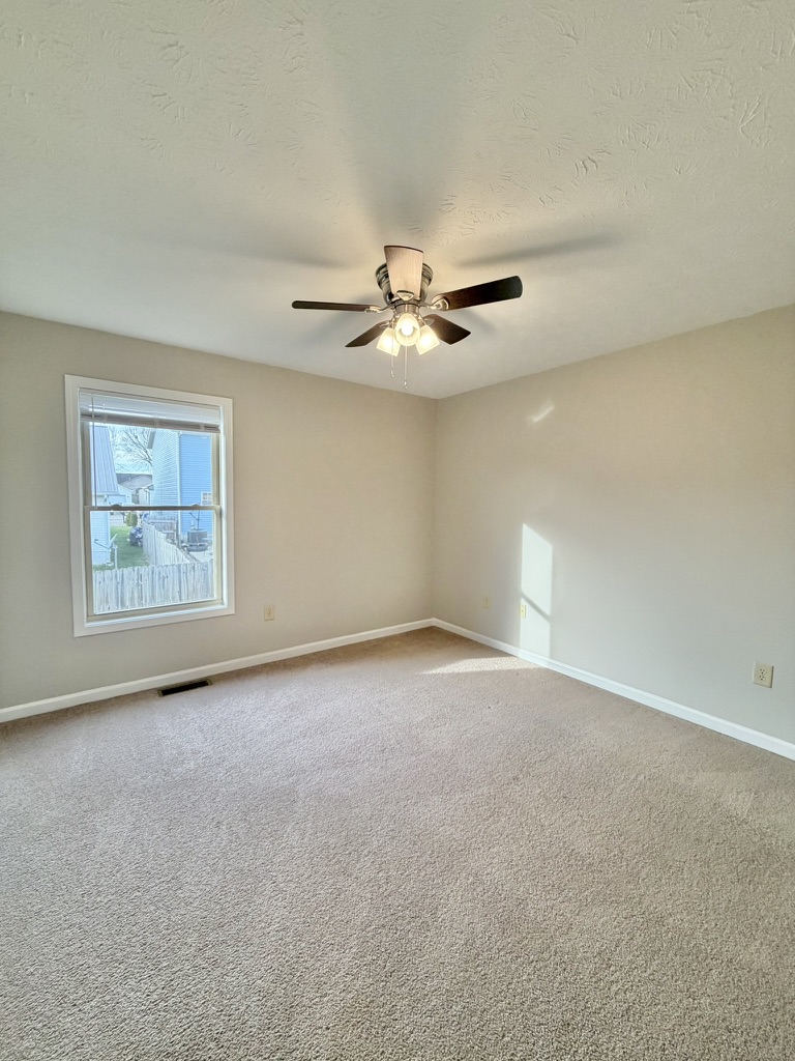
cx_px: 398
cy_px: 530
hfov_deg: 85.7
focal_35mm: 14
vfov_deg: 102.1
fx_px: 429
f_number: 2.2
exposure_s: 1/120
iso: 200
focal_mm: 2.22
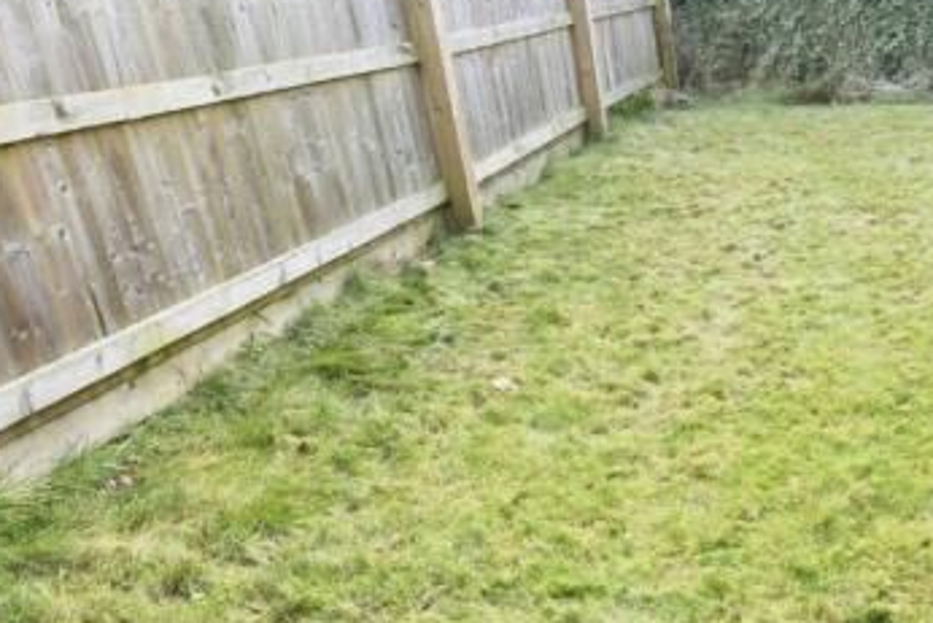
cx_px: 759
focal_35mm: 34
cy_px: 376
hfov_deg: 51.9
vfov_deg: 38.7
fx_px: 881
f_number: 7.1
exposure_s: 1/200
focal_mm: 12
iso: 400
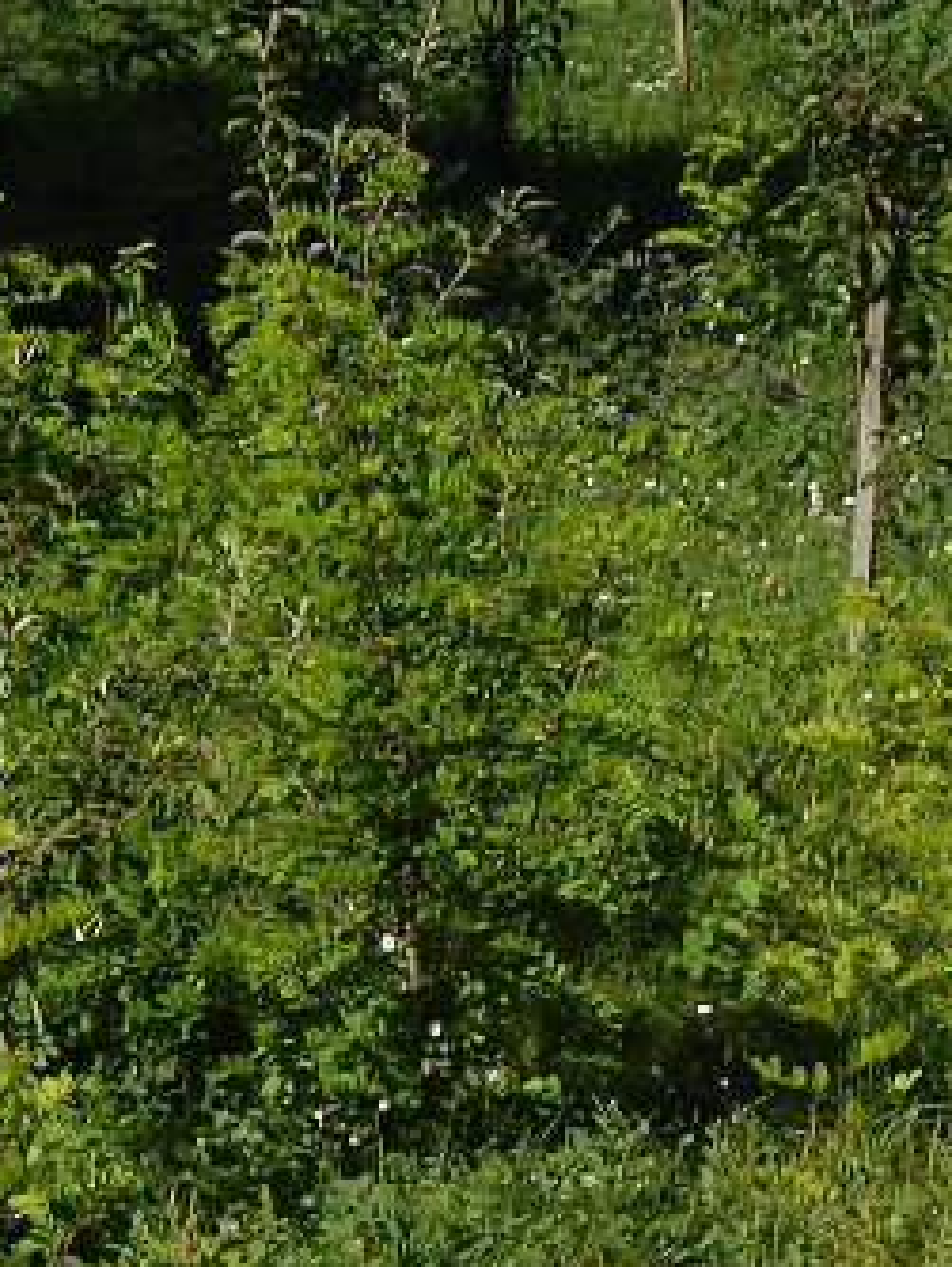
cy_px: 1616
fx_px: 9998
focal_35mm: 273
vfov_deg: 7.2
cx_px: 1138
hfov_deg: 5.4
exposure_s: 1/1000
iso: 125
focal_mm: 13.5
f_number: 4.2
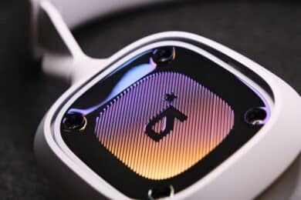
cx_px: 150
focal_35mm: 101
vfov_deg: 13.6
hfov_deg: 20.2
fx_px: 844
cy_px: 100
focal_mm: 67.5
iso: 1000
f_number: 6.4
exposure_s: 1/100
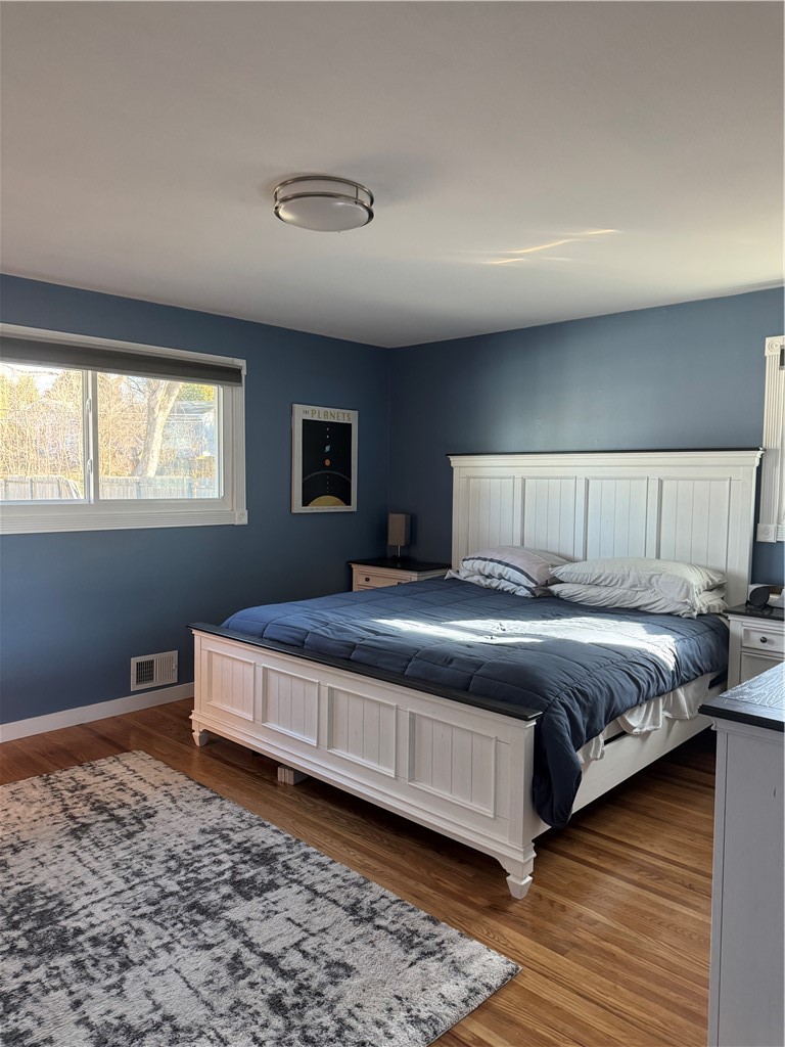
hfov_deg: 56.8
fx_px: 726
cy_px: 524
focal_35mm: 24
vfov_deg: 71.6
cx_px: 392
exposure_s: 1/60
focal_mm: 6.76
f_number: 1.78
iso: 320
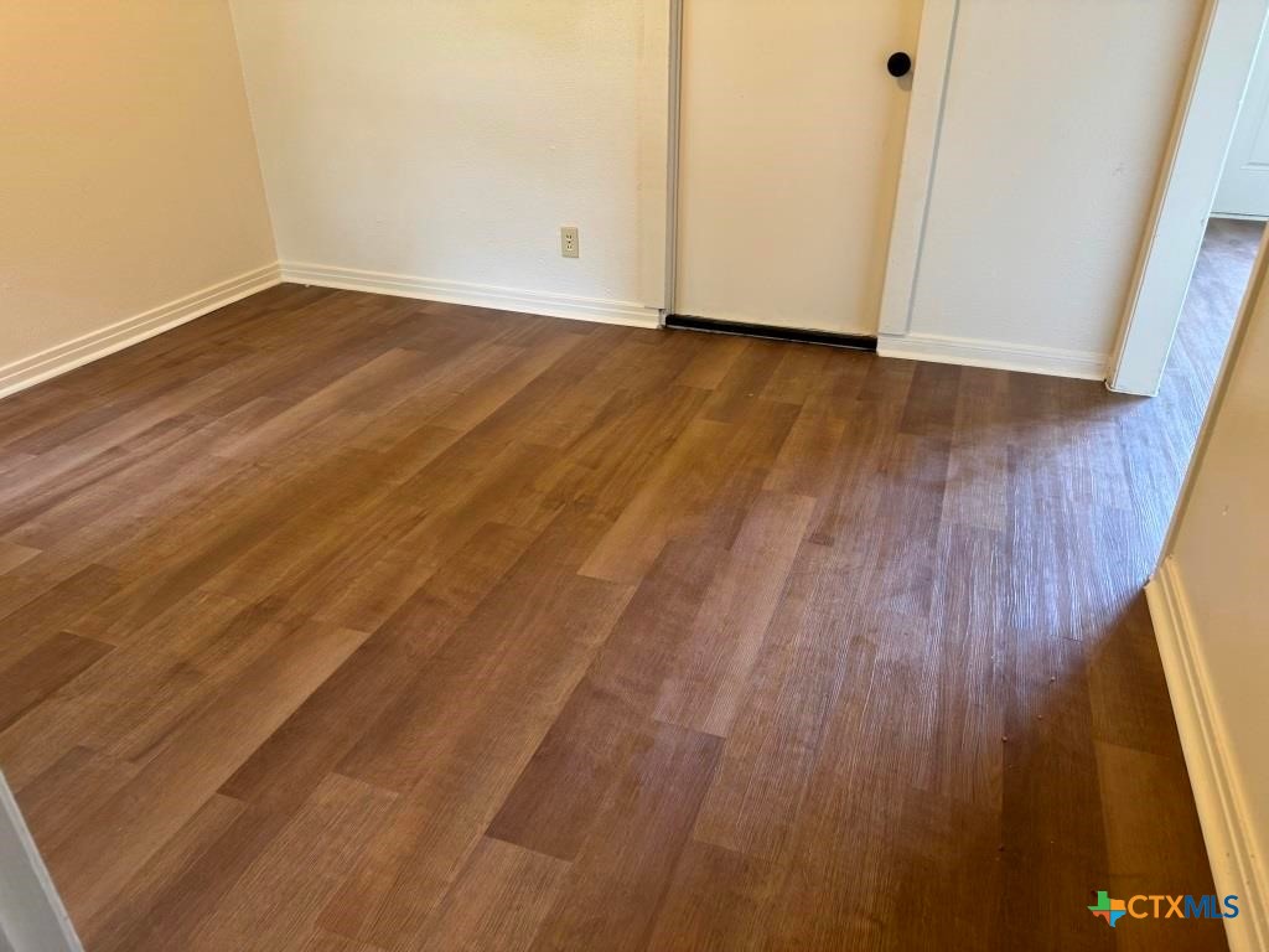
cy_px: 476
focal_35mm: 24
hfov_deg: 71.6
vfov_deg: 56.8
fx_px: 880
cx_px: 634
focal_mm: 6.76
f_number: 1.78
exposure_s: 1/60
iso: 200
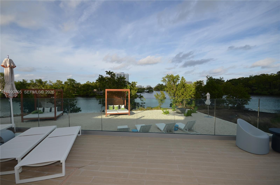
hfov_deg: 100.5
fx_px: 116
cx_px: 140
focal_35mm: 15
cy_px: 92
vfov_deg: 77.0
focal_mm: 10
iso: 100
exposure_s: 1/250
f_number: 8
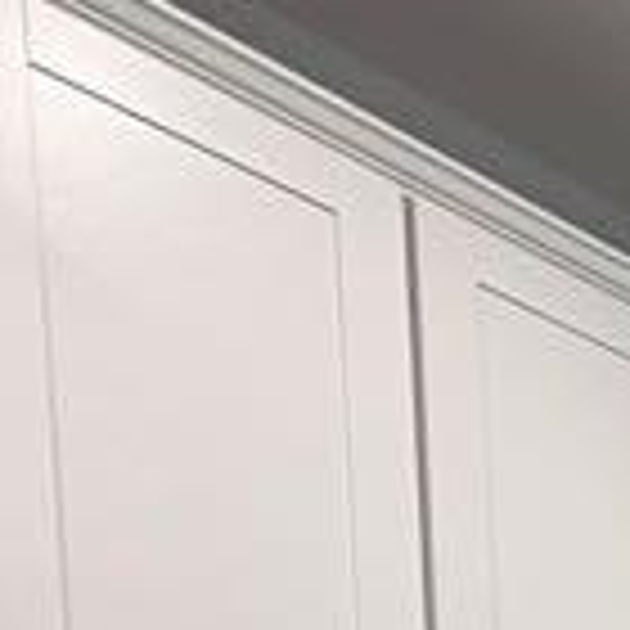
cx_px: 1557
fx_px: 1524
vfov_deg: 17.1
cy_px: 1267
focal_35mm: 74
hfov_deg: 14.3
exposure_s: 1/60
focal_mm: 2.22
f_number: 2.2
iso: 160
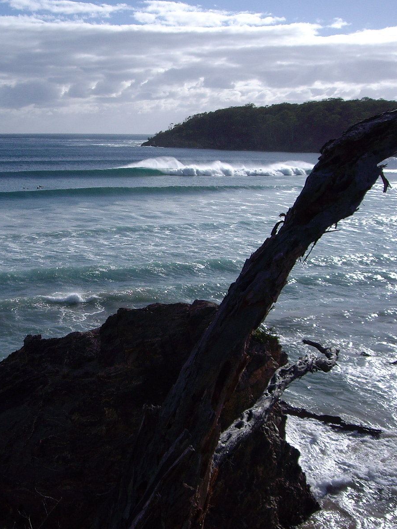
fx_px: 780
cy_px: 266
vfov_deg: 37.5
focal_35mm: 51
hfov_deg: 28.0
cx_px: 83
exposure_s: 1/1600
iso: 64
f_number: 4.3
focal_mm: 6.2
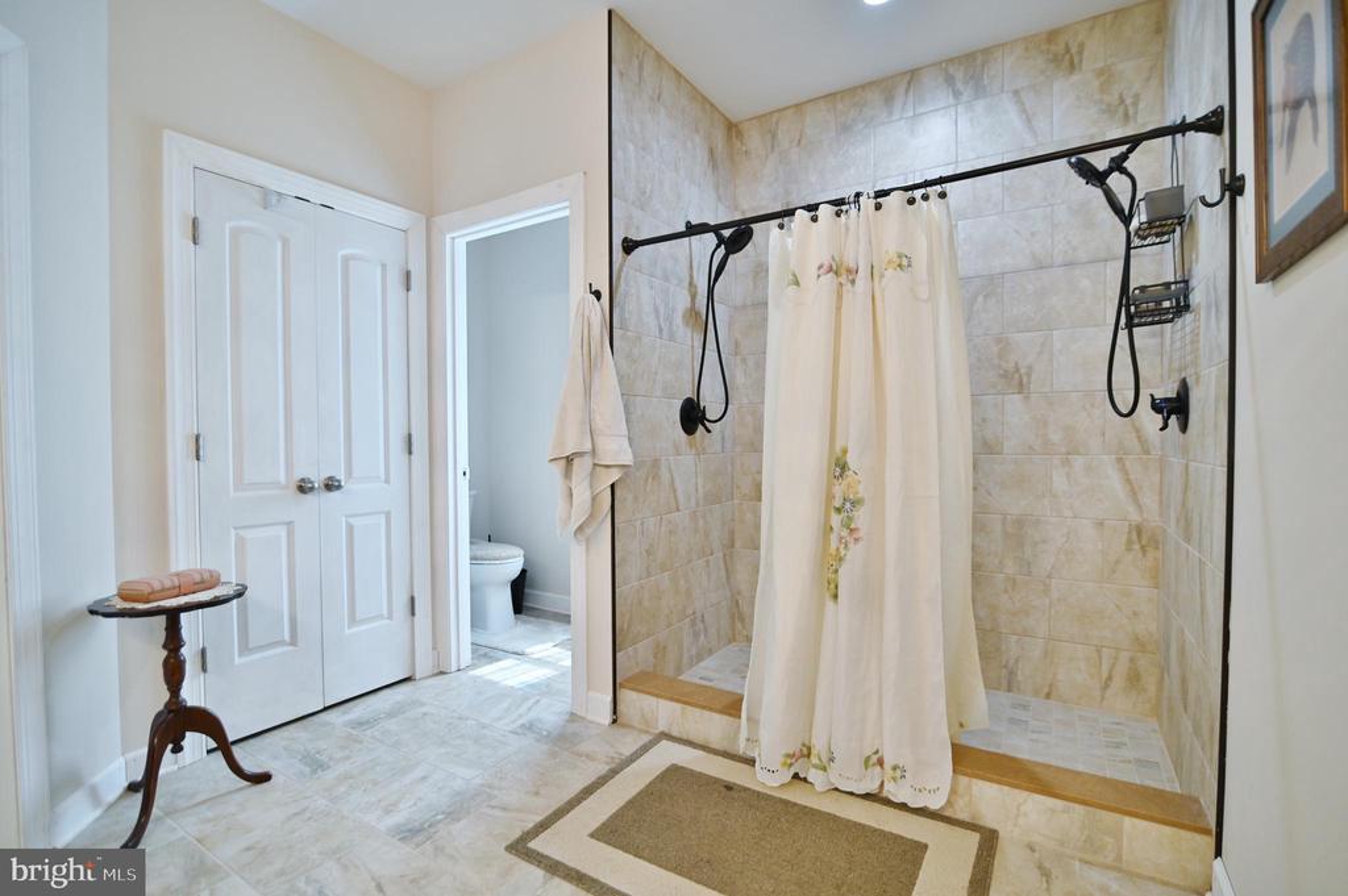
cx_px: 674
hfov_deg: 96.8
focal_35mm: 16
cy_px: 448
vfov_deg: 73.7
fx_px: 599
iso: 450
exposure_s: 1/125
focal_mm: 16
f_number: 2.8
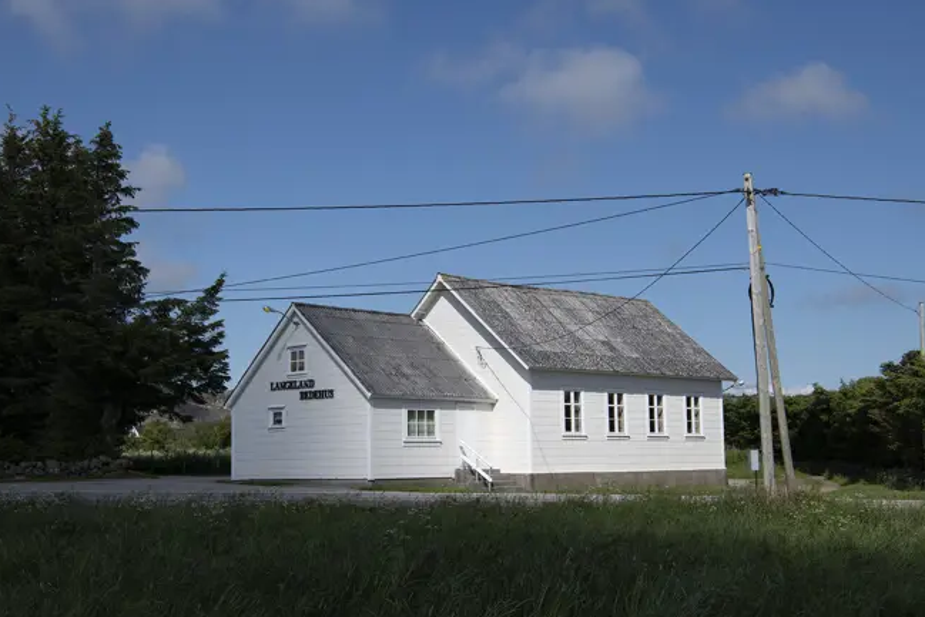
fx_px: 1336
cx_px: 440
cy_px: 328
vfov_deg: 26.0
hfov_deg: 38.2
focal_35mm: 52
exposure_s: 1/200
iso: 125
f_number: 16
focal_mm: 45
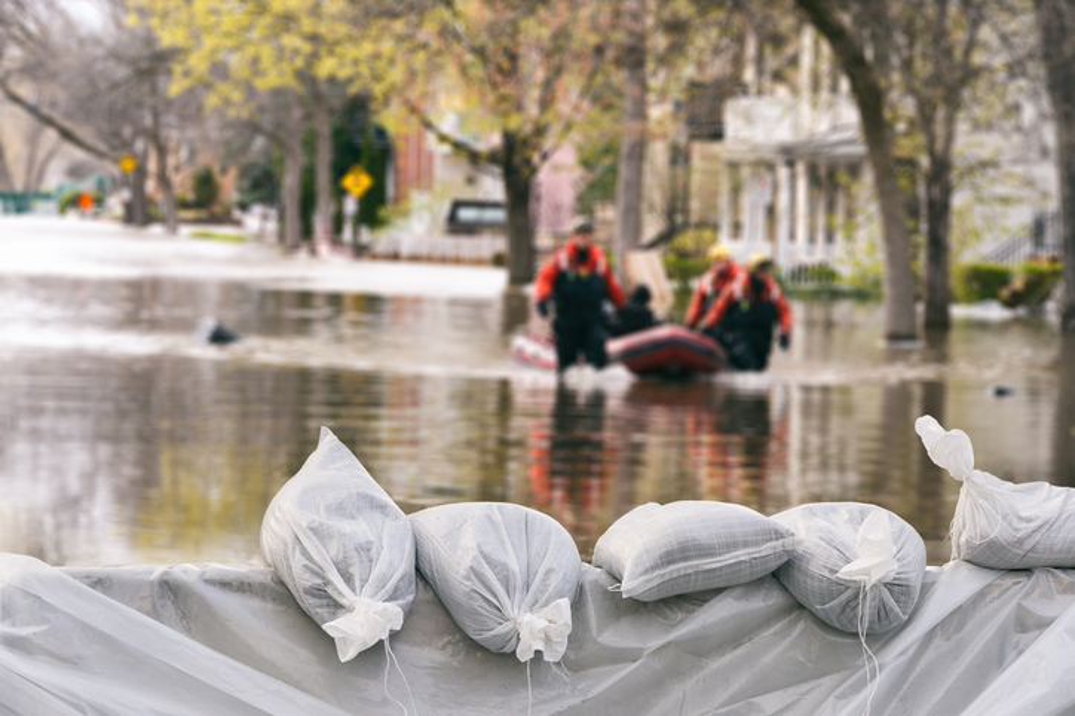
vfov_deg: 27.0
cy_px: 358
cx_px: 538
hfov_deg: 39.6
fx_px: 1492
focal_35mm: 50
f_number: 10
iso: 800
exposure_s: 1/250
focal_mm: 50
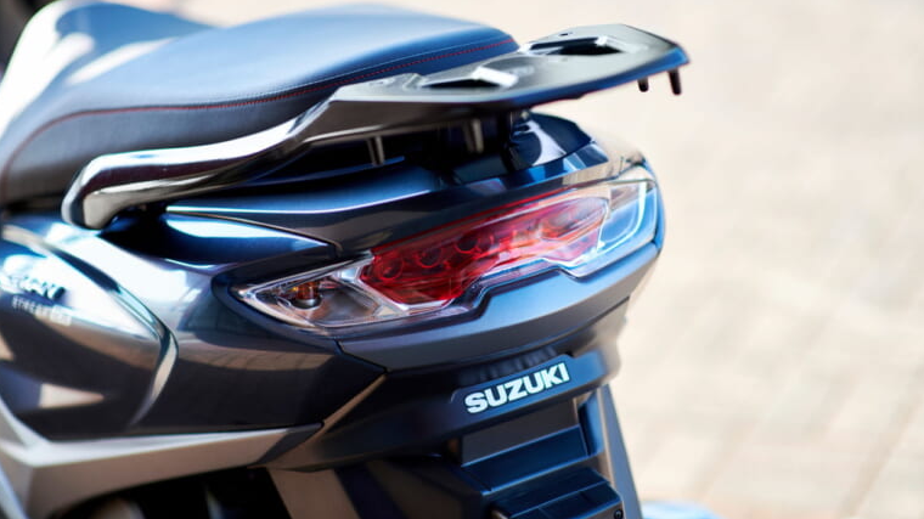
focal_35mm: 90
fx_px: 2204
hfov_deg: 23.7
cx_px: 461
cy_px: 258
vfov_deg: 13.4
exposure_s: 1/320
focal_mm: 85
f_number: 1.8
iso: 100
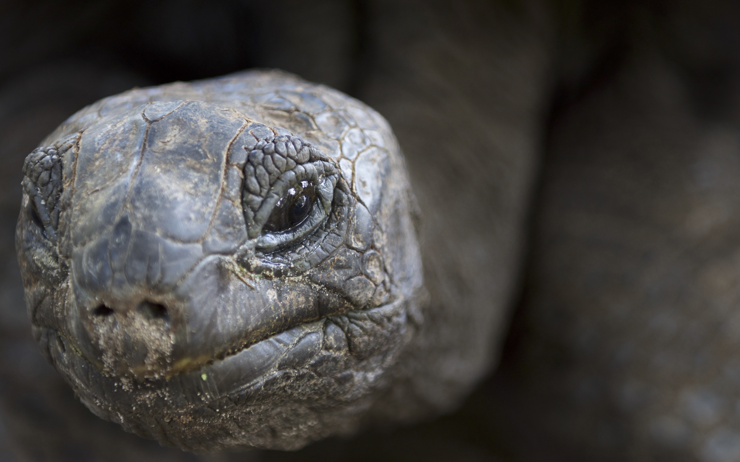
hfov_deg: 18.4
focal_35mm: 113
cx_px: 382
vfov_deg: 11.6
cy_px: 232
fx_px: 2279
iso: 250
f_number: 2.8
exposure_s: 1/80
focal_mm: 70
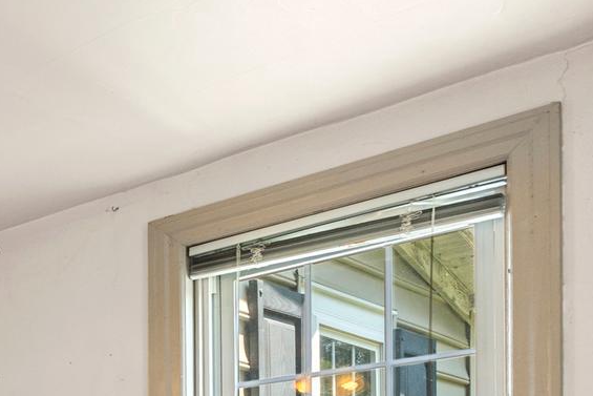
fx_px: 956
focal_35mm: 58
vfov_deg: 19.9
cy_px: 612
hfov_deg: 22.5
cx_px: -441
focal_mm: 16
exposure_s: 1/4
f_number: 8
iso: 400
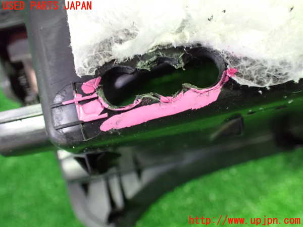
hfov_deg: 60.0
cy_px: 114
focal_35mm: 30
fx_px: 263
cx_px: 152
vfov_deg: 46.8
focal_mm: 5.4
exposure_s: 1/30
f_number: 2.3
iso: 1250
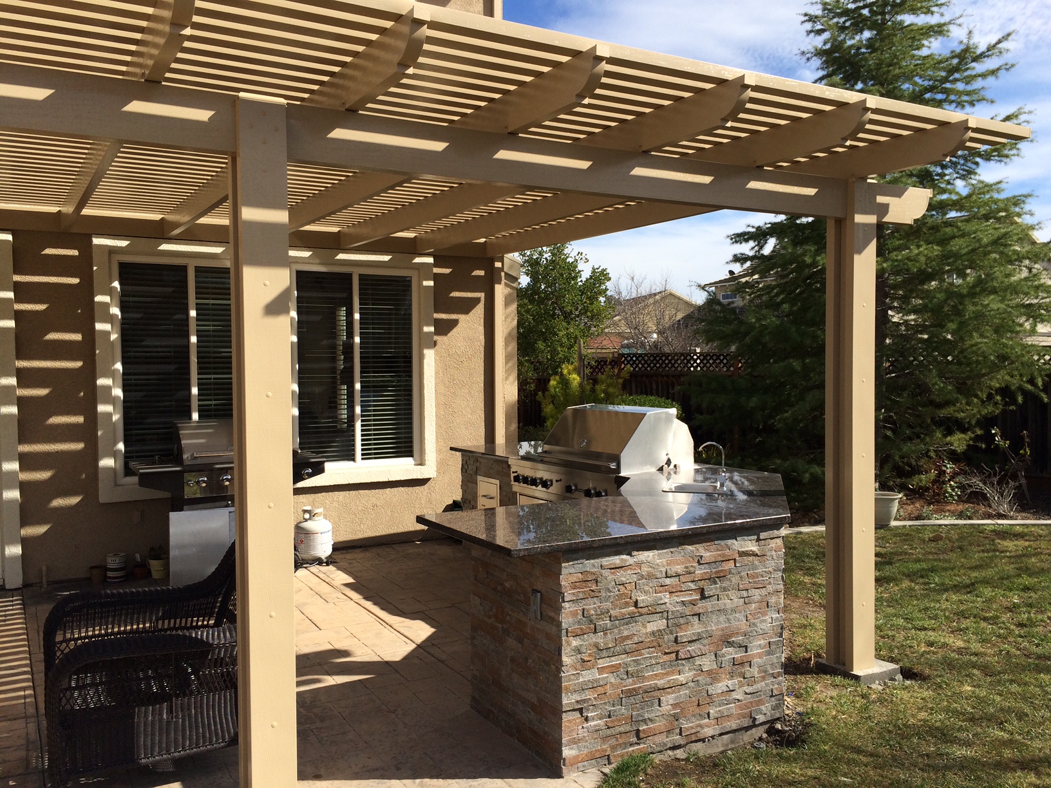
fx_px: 880
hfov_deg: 61.7
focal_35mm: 29
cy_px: 394
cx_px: 526
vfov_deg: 48.2
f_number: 2.2
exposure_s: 1/2053
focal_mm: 4.15
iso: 32
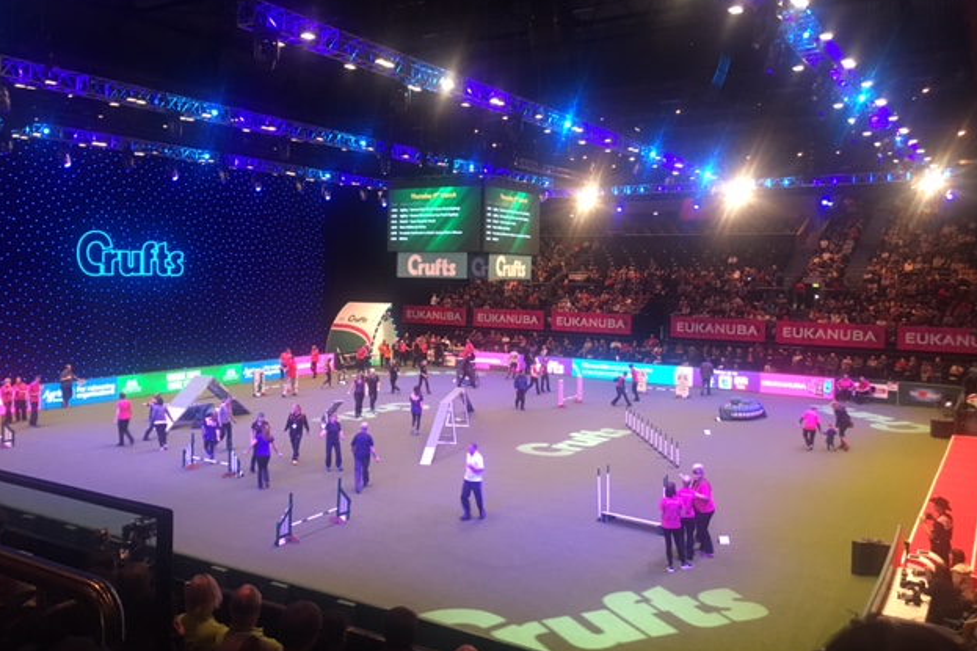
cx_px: 488
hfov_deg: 60.3
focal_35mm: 31
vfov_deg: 42.2
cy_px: 290
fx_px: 841
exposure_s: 1/33
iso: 200
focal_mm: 4.15
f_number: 2.2
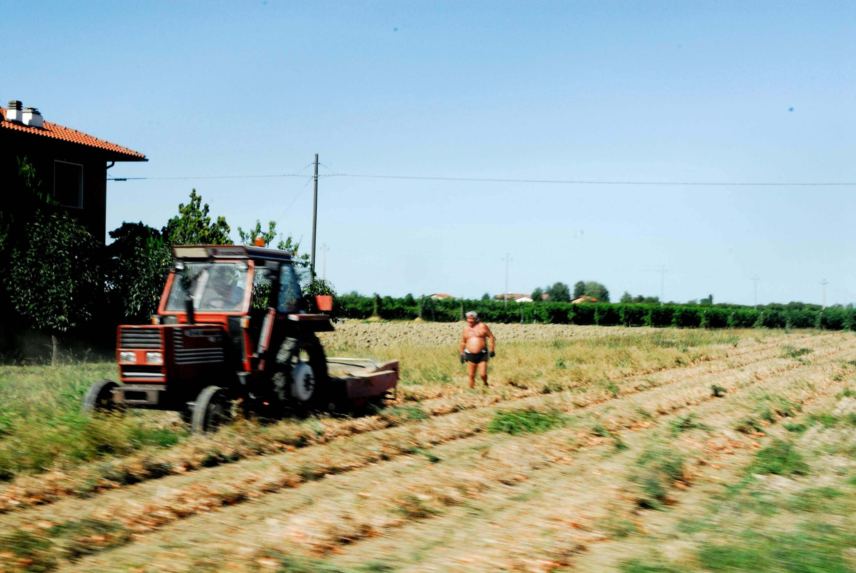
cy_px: 286
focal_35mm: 60
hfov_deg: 33.4
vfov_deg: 22.7
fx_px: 1428
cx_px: 428
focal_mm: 40
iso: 800
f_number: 16
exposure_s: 1/125
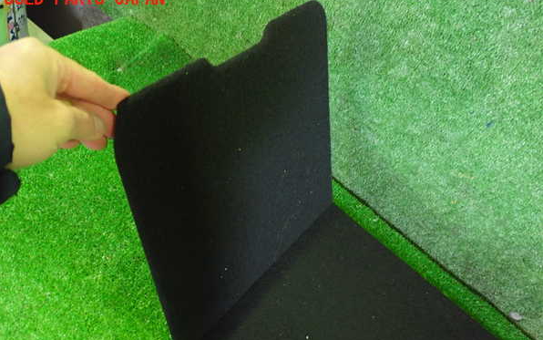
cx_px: 272
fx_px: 474
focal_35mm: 32
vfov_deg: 39.4
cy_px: 192
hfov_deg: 59.6
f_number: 2.3
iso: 800
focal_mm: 5.4
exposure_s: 1/20
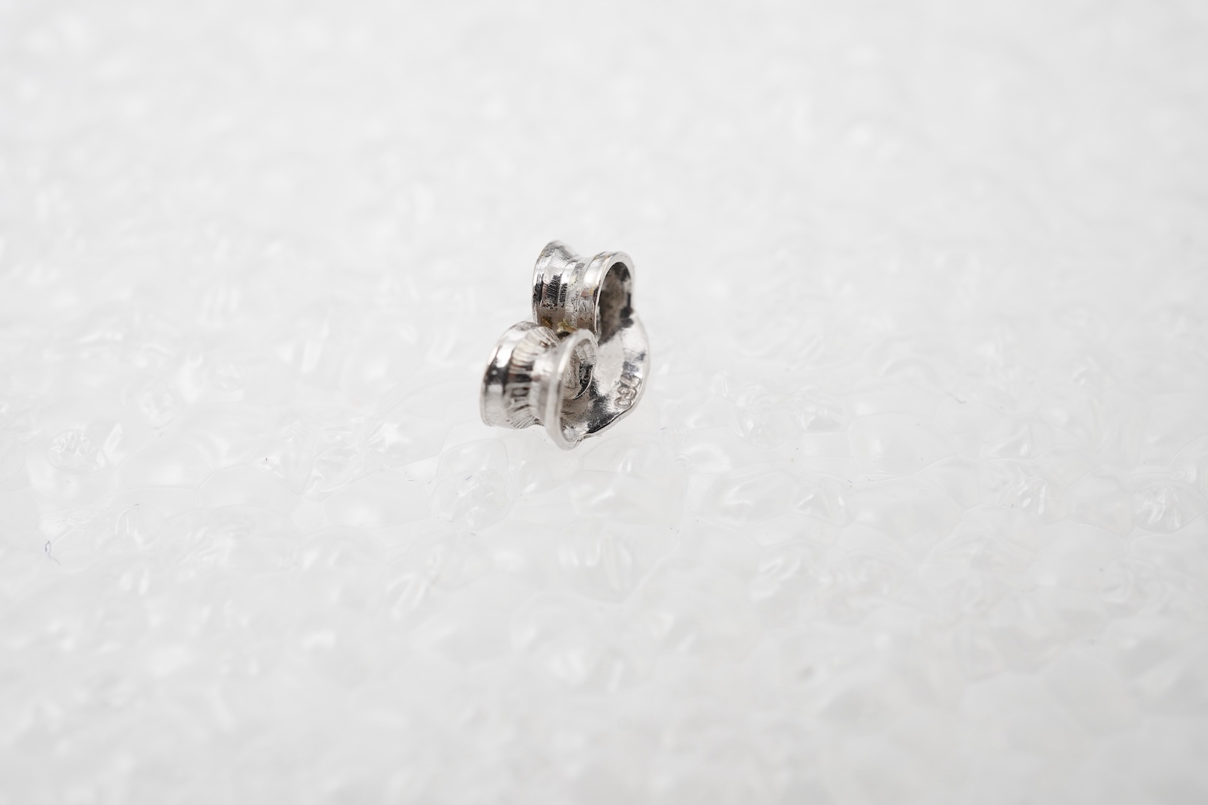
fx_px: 1510
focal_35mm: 45
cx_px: 604
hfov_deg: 43.6
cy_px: 402
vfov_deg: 29.9
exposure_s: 1/125
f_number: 16
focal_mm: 30
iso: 400
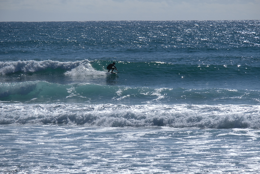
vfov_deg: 4.0
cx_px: 130
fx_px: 2492
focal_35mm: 345
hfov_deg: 6.0
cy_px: 87
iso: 200
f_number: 10
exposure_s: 1/1000
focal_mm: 230
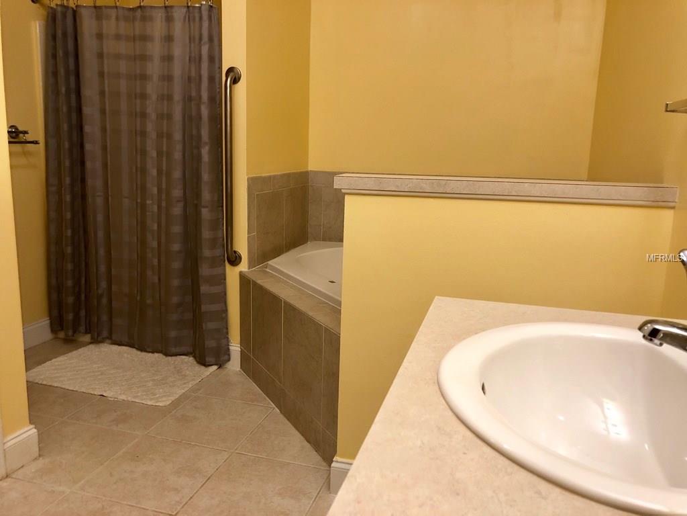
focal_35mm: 28
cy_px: 258
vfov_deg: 49.7
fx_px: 556
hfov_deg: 63.4
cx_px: 344
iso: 32
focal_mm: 3.99
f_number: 1.8
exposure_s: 1/24
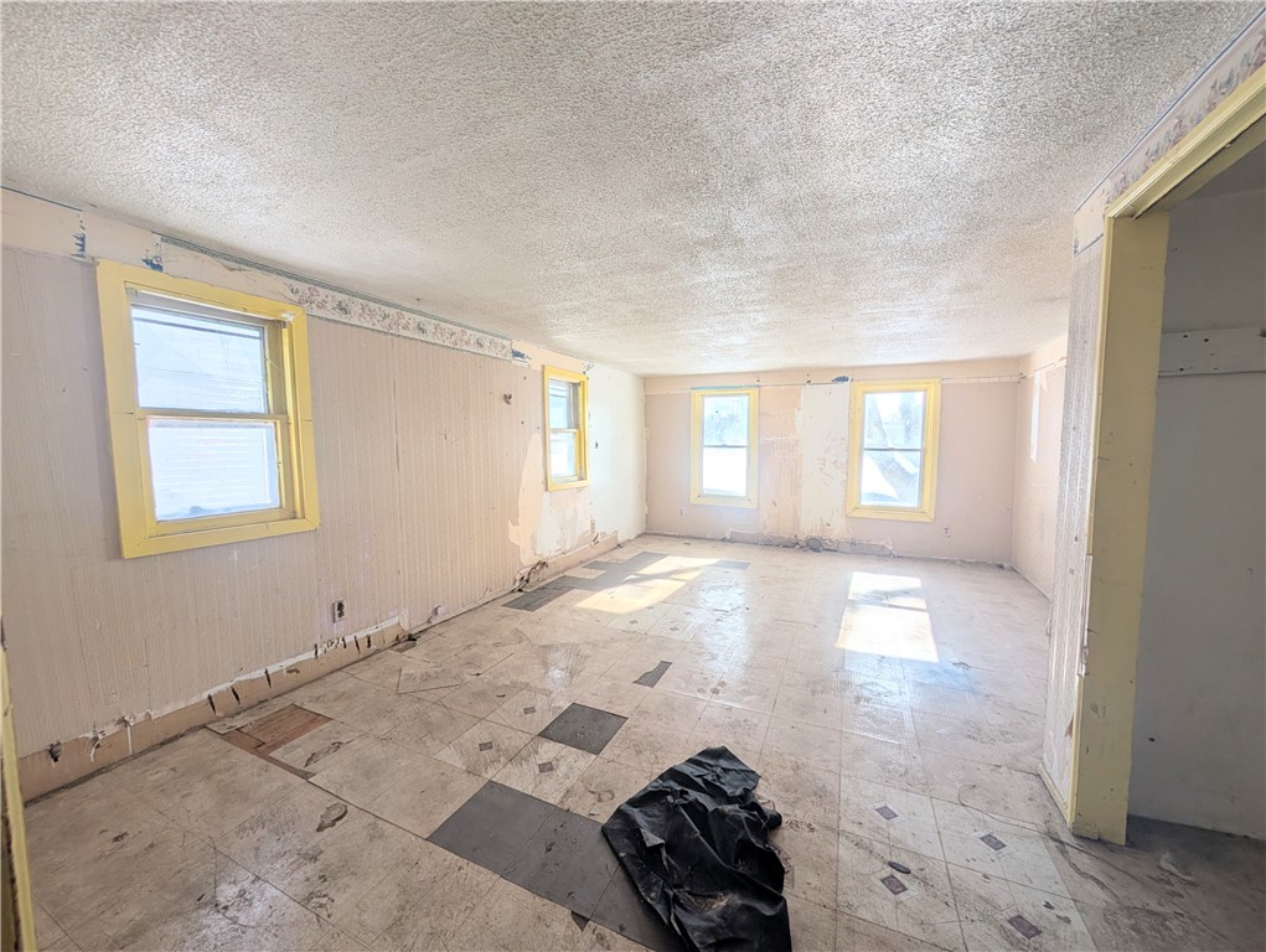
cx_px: 633
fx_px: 439
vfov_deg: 94.6
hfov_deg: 110.5
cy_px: 476
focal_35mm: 12
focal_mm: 2.02
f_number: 1.7
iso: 51
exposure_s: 1/673
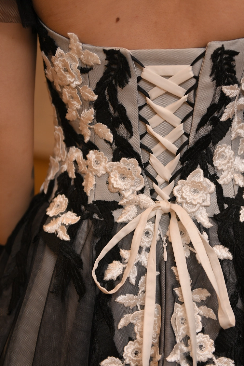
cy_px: 193
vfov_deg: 31.4
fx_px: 651
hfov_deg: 21.2
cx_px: 162
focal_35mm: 64
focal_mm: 48
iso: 640
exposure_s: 1/250
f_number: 2.8
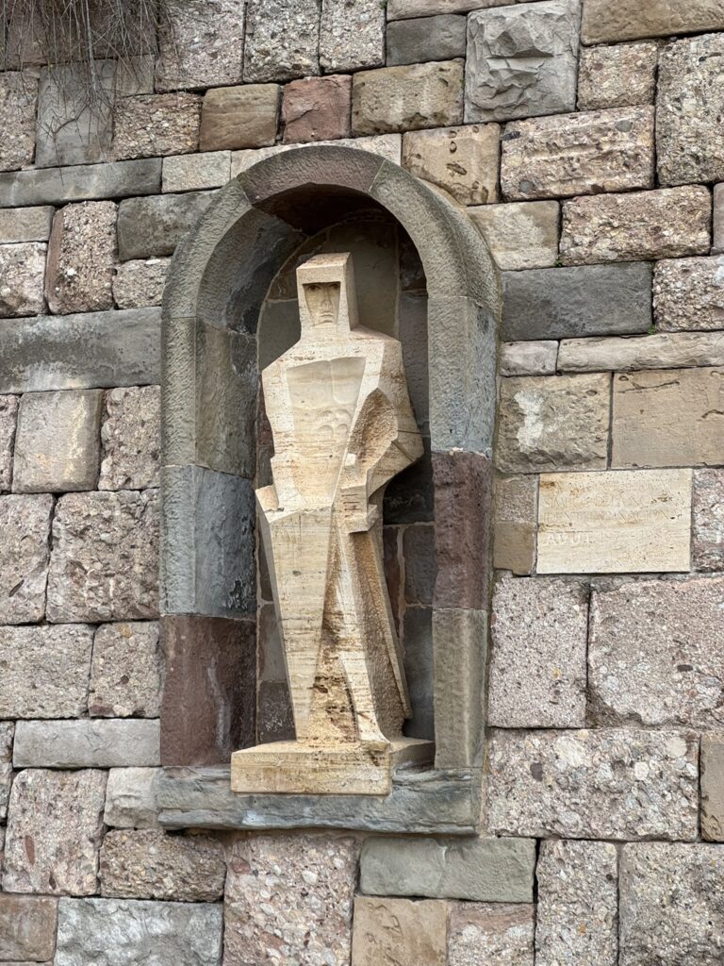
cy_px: 483
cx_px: 362
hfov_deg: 19.1
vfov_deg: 25.3
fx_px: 2147
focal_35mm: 77
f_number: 2.8
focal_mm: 9
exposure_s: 1/121
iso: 25
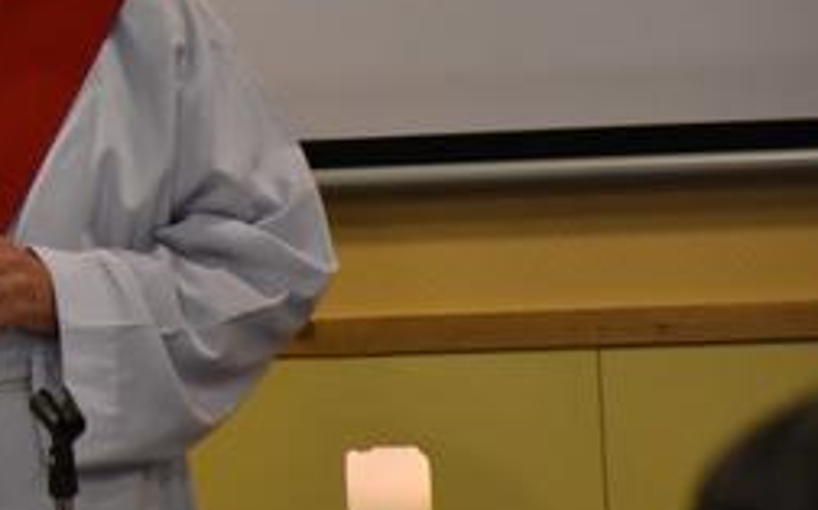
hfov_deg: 3.5
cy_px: 96
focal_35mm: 595
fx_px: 13253
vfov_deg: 2.2
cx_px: -237
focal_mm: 140
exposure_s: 1/125
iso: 2000
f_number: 5.6
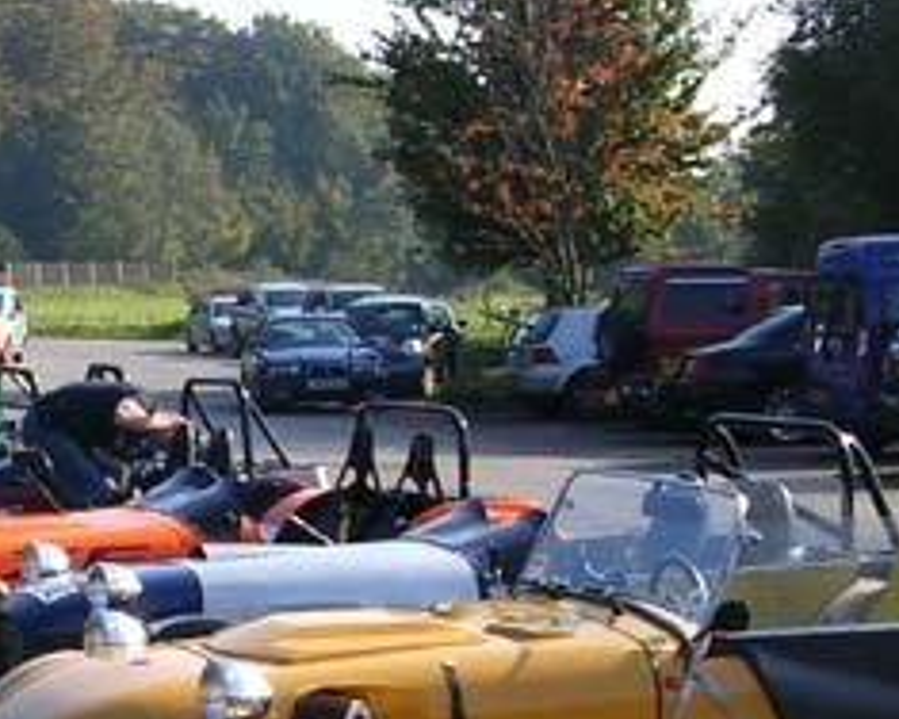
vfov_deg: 15.2
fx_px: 2687
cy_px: 509
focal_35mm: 101
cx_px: 23
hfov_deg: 18.5
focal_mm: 5.8
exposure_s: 1/194
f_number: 5.6
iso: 50
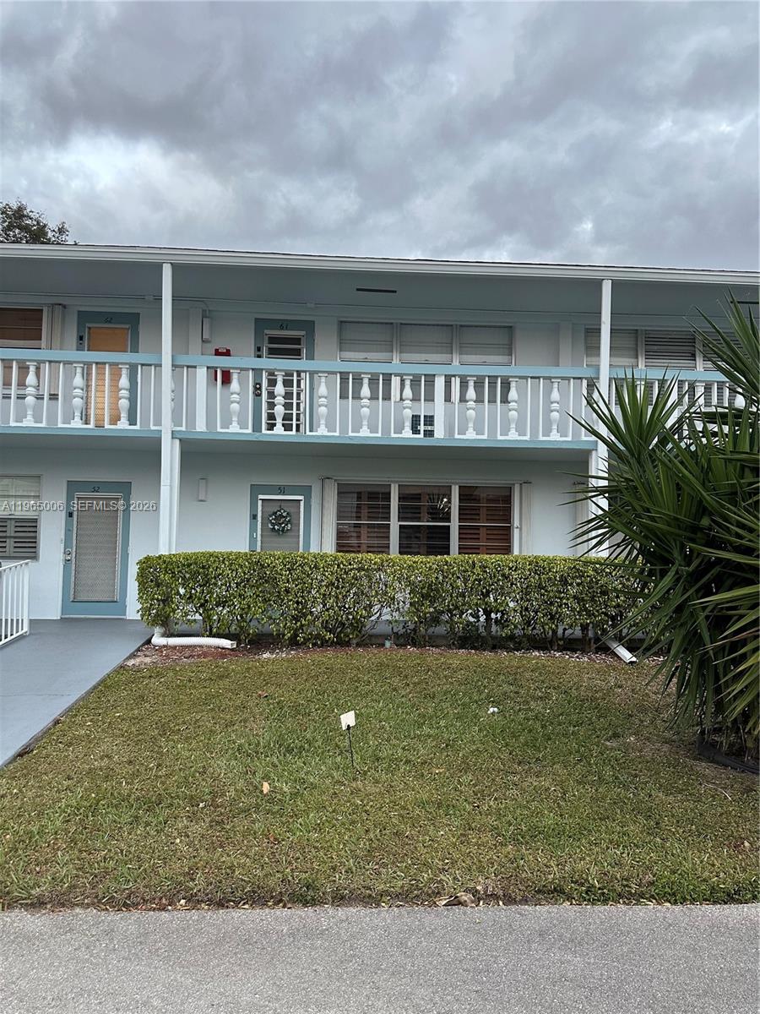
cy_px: 507
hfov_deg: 56.8
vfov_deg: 71.6
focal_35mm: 24
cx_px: 380
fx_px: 703
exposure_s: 1/121
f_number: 1.78
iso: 200
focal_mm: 6.86
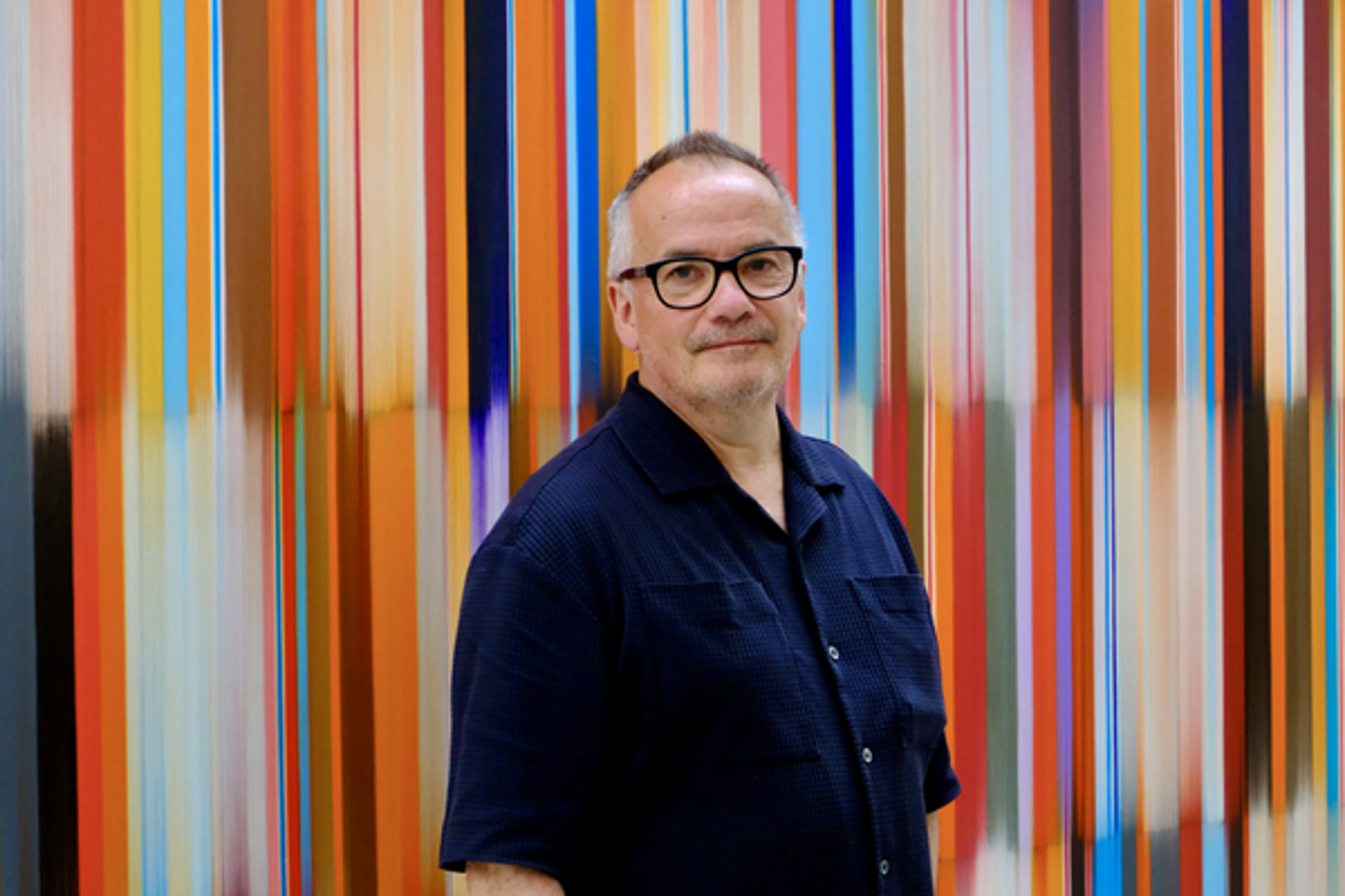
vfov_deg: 20.0
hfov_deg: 29.7
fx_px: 2540
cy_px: 448
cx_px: 672
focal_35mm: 68
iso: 3200
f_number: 5.6
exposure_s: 1/400
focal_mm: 45
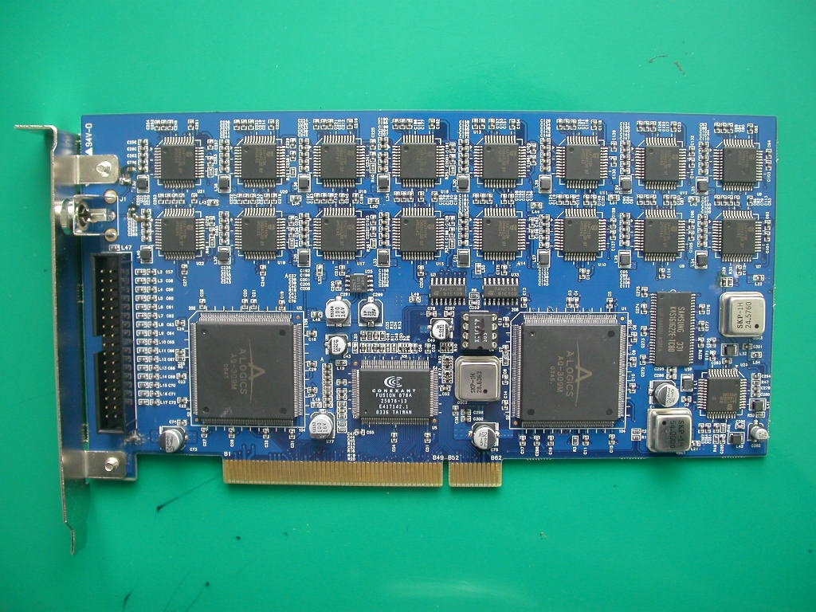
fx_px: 896
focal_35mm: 38
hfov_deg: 49.0
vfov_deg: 37.7
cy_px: 306
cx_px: 408
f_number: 2.6
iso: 100
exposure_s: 1/20.3
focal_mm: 7.85
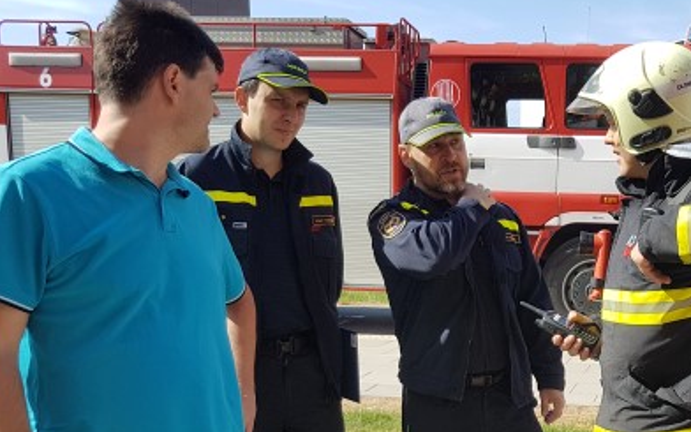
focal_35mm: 45
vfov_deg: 27.8
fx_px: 847
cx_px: 562
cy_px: 369
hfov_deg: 42.2
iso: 40
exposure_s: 1/1224
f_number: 1.7
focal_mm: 4.2
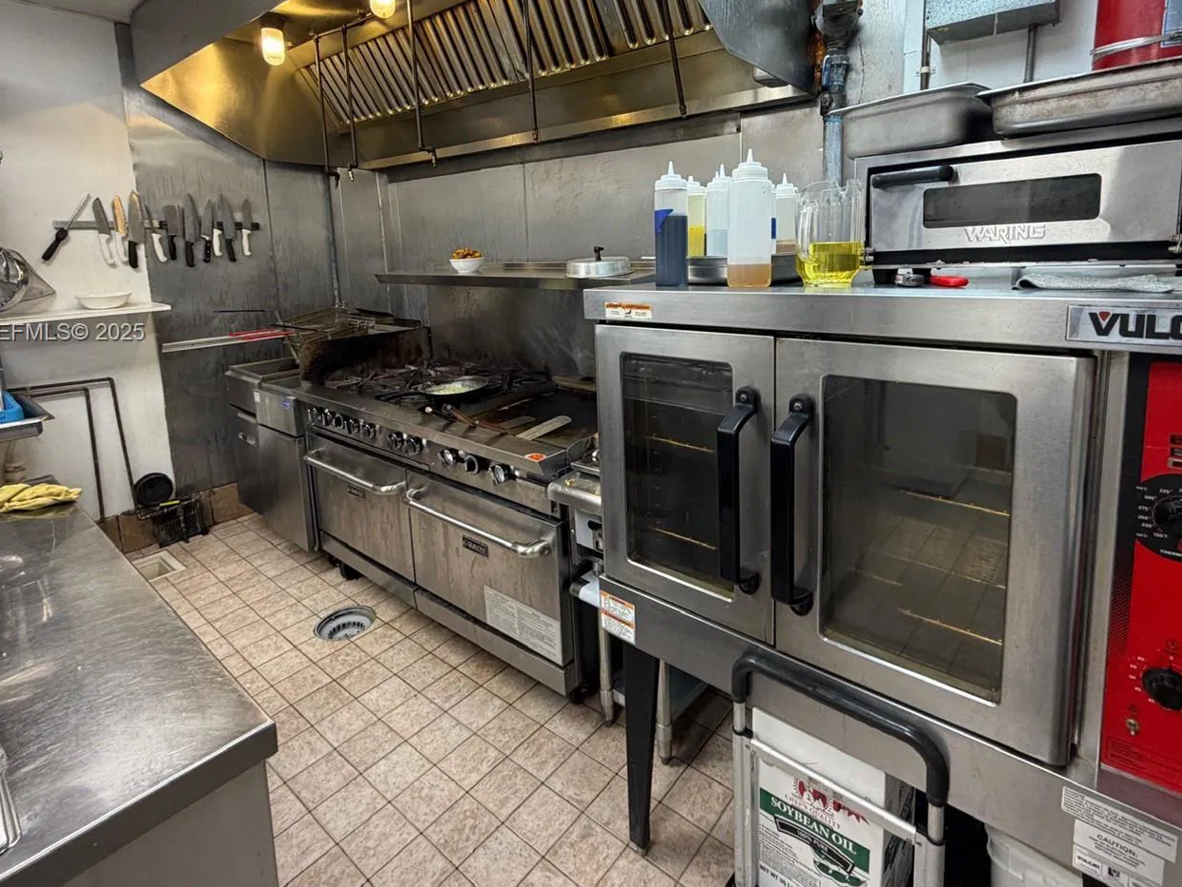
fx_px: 615
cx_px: 609
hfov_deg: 87.7
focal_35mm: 18
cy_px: 334
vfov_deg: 70.5
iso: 160
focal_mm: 2.22
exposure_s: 1/60
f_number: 2.2
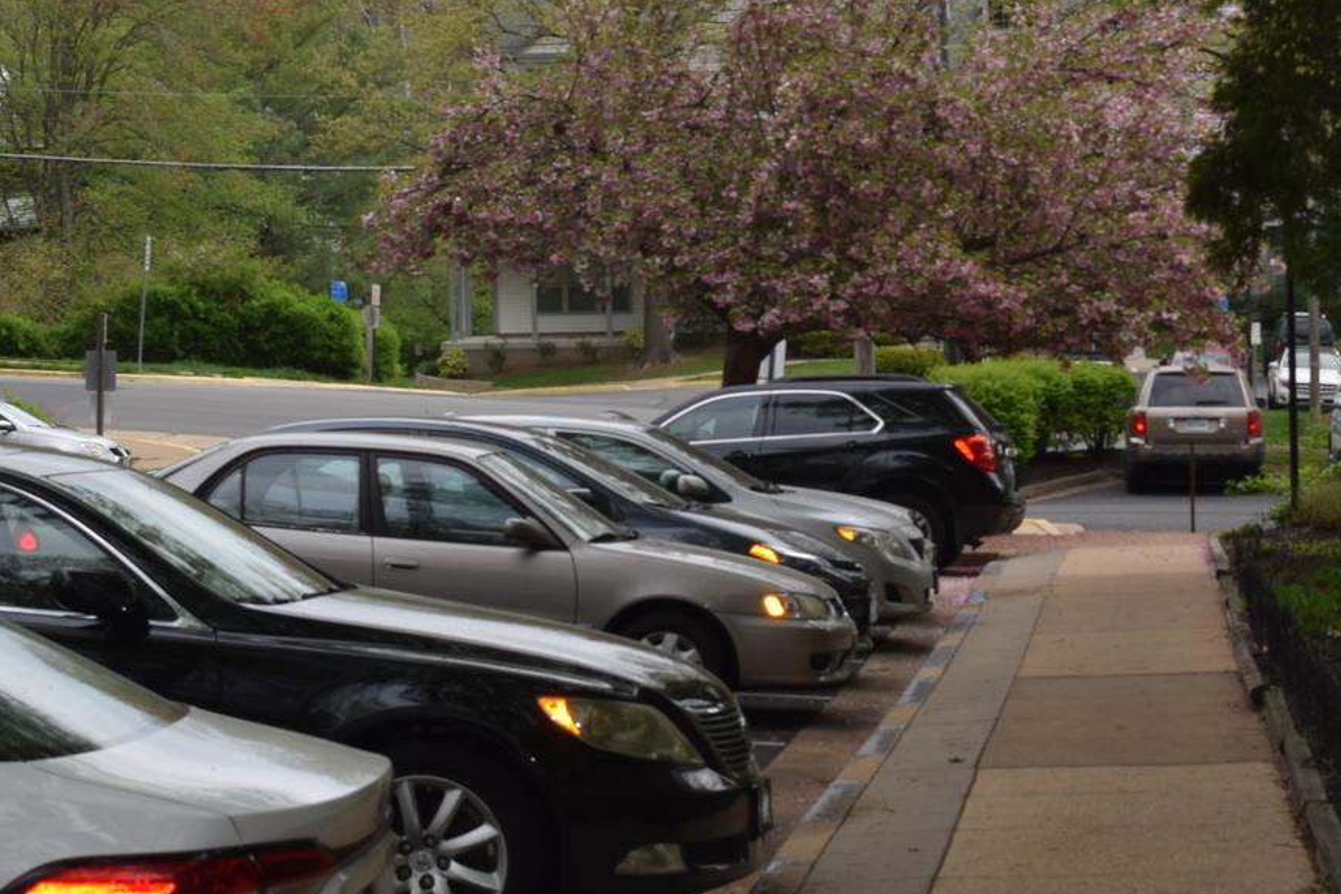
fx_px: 3985
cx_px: 1019
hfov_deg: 19.0
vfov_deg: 12.8
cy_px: 333
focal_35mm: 107
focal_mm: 30
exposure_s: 1/200
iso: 100
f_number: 8
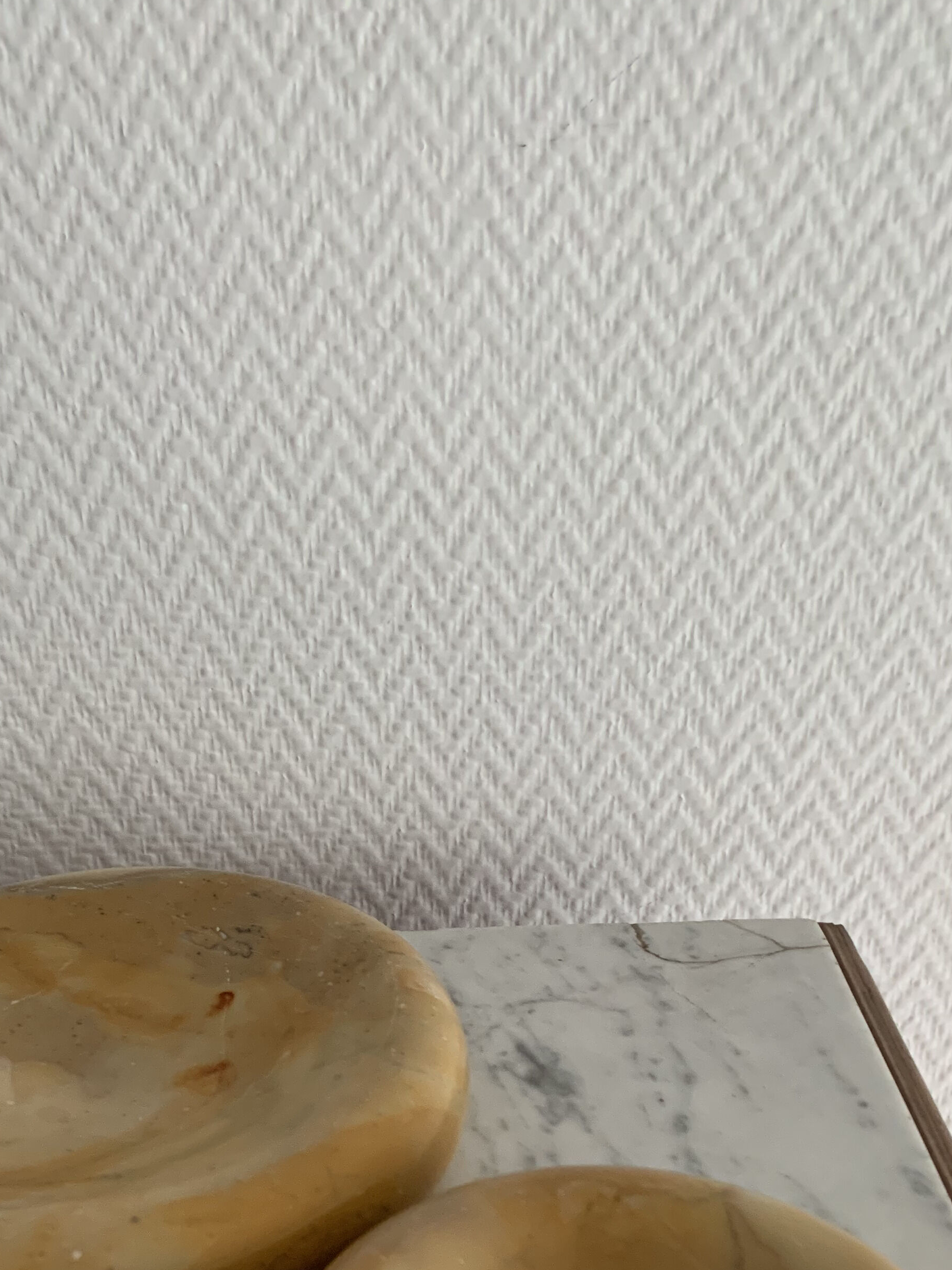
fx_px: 1577
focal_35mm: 43
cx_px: 331
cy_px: 985
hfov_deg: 33.3
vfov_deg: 42.2
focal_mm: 4.25
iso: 250
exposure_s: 1/60
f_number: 1.8
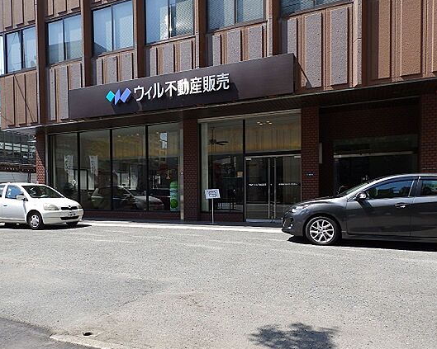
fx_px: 336
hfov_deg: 65.9
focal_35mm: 26
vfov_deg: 54.8
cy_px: 196
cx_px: 197
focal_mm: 4
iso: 80
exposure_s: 1/320
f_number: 4.5
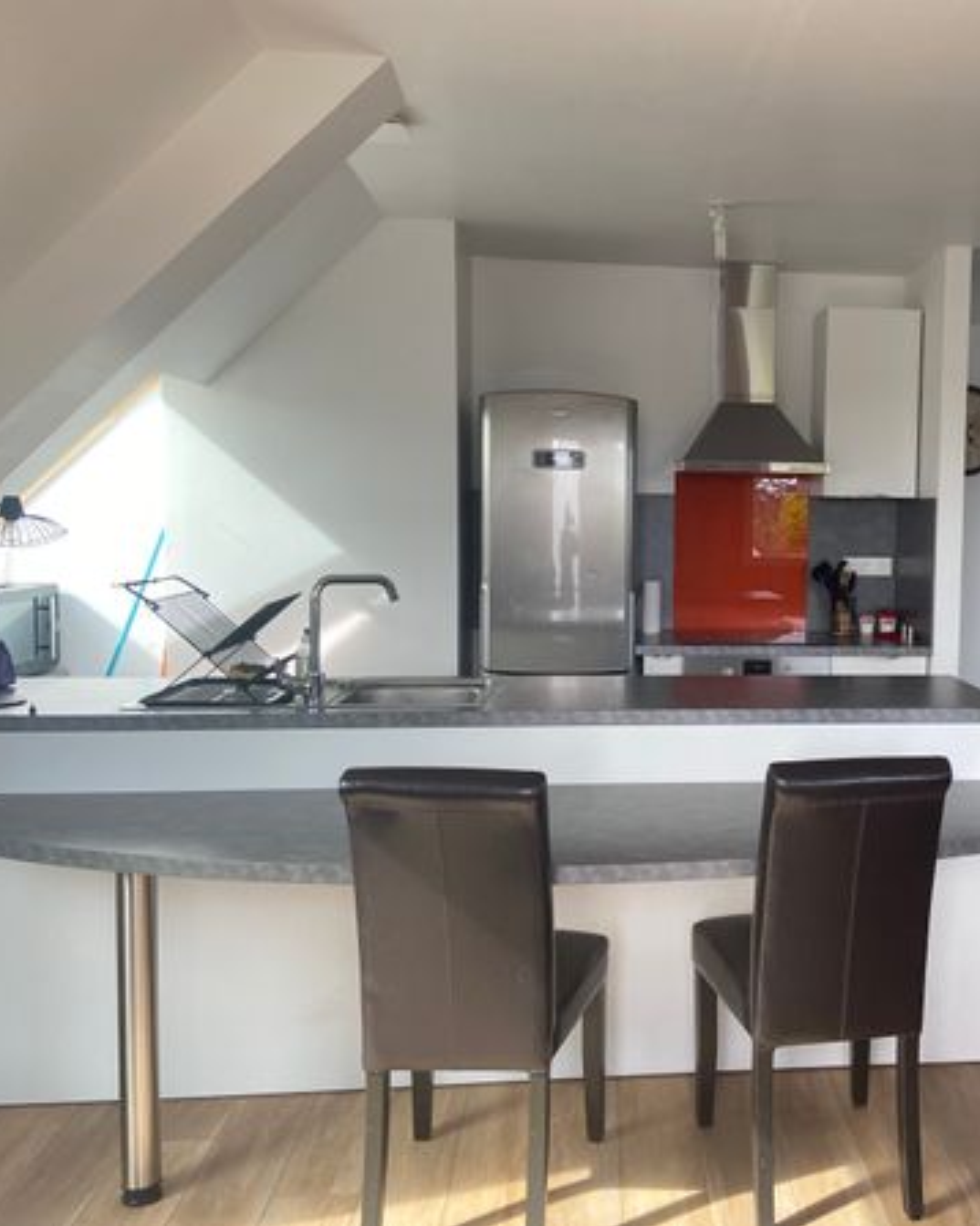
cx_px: 761
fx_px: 1234
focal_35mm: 34
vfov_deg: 52.9
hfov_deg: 41.7
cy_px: 613
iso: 50
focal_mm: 4.25
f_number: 1.8
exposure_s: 1/122
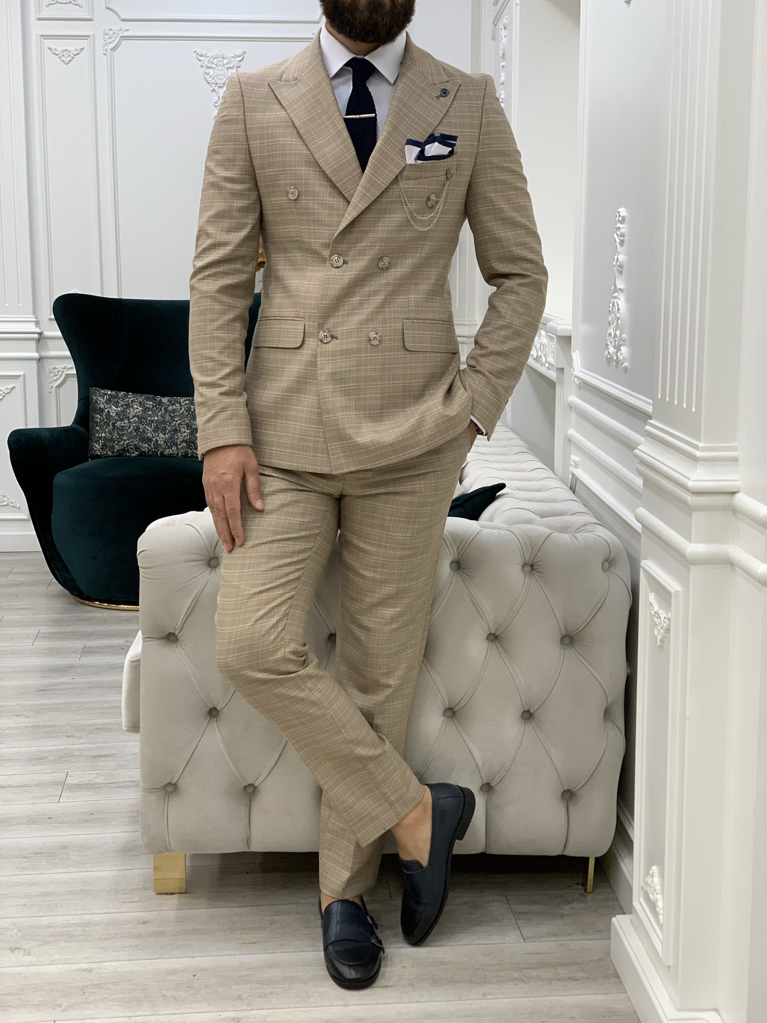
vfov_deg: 36.8
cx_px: 384
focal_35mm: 52
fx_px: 1536
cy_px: 512
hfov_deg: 28.0
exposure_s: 1/122
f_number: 2.4
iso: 100
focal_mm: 6
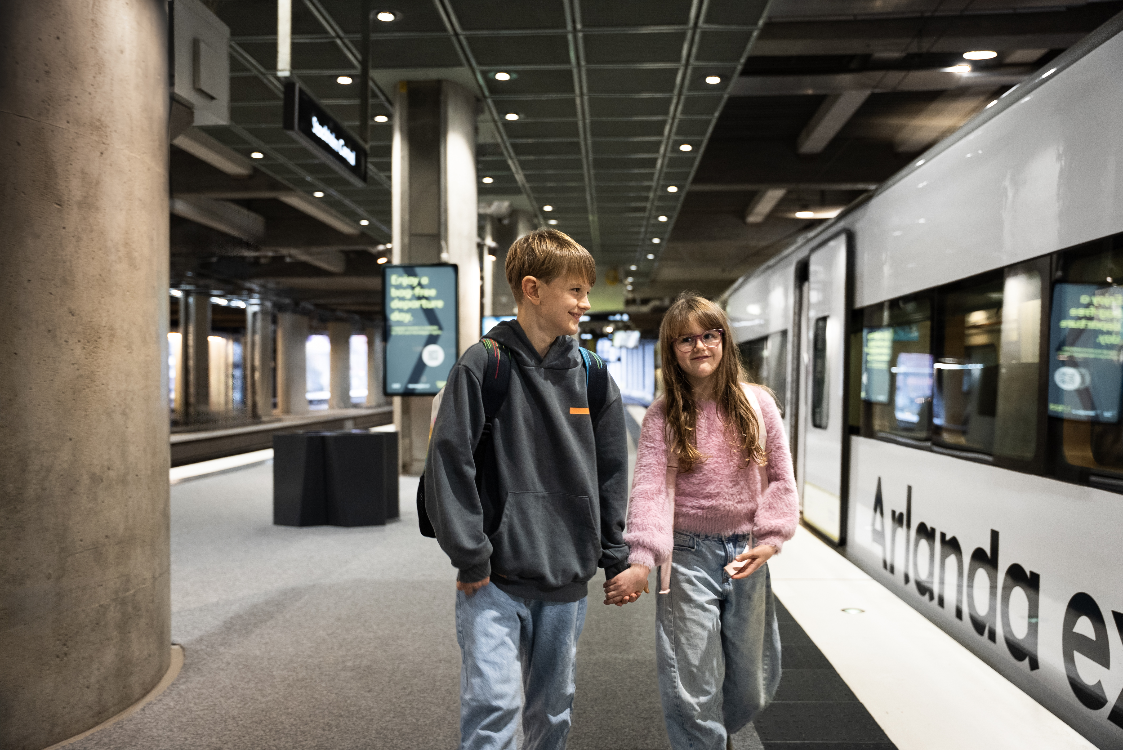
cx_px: 562
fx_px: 1074
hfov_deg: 55.2
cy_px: 375
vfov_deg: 38.5
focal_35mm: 34
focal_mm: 34.4
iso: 500
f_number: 2.8
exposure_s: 1/100
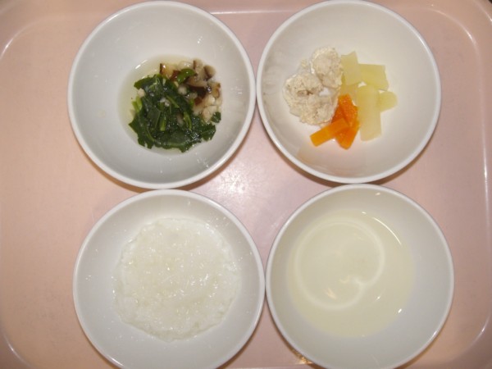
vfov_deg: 37.7
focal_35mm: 38
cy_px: 184
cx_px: 246
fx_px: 540
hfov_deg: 49.0
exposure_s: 1/60
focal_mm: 6.3
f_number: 3.1
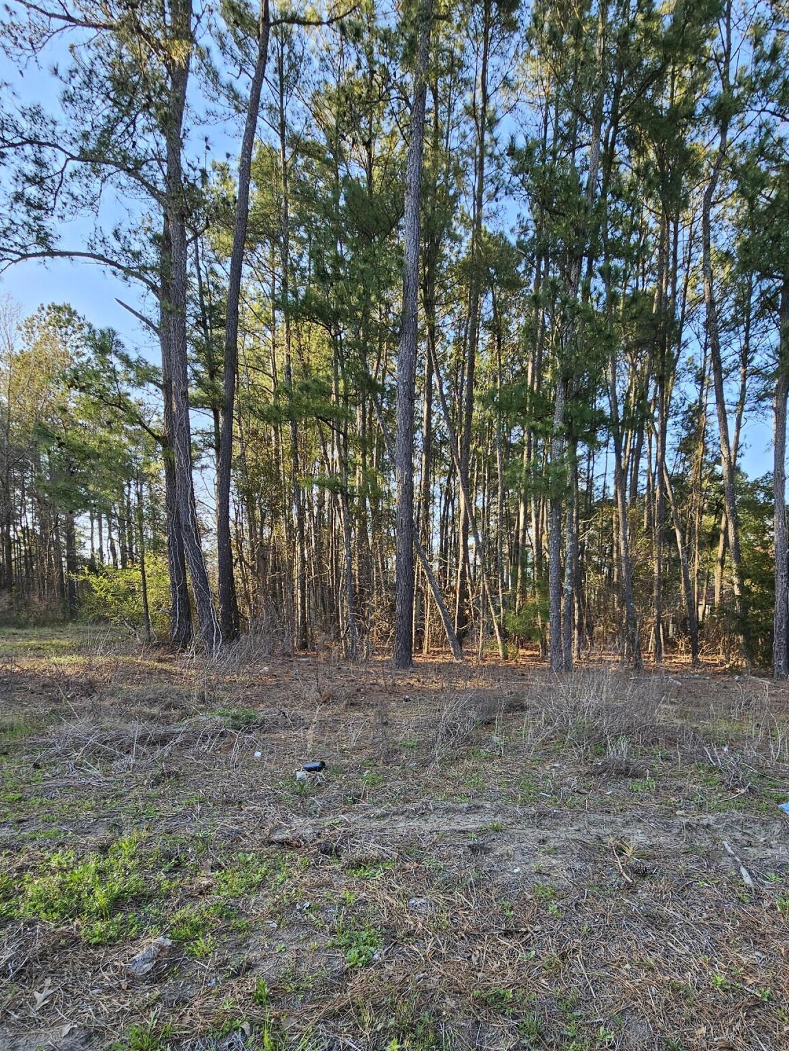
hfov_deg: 74.3
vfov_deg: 88.7
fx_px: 517
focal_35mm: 17
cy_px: 675
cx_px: 454
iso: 50
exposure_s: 1/174
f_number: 2.2
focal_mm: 2.2
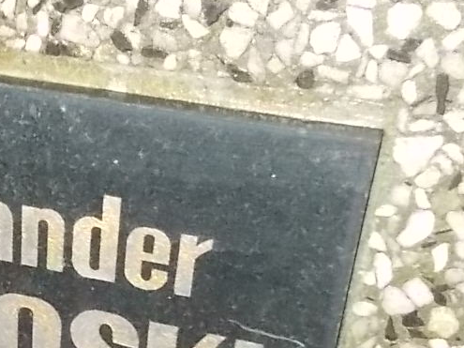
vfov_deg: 16.9
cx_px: -22
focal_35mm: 84
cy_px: 393
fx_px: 1126
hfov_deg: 22.2
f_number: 3.2
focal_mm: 4.6
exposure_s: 1/25
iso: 400
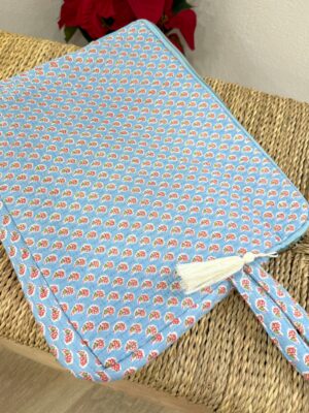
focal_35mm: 24
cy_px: 206
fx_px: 286
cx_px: 154
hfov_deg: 56.8
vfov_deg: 71.6
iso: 100
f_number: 1.78
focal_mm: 6.76
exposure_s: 1/100
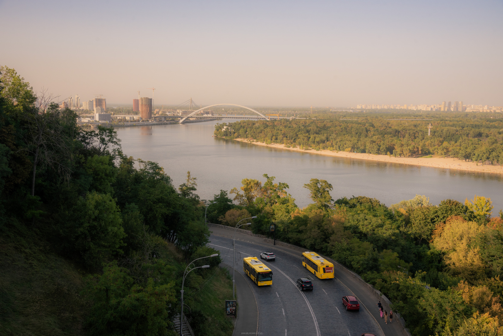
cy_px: 168
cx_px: 252
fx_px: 531
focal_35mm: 38
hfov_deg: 50.7
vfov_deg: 35.1
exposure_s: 1/640
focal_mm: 38
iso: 200
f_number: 7.1
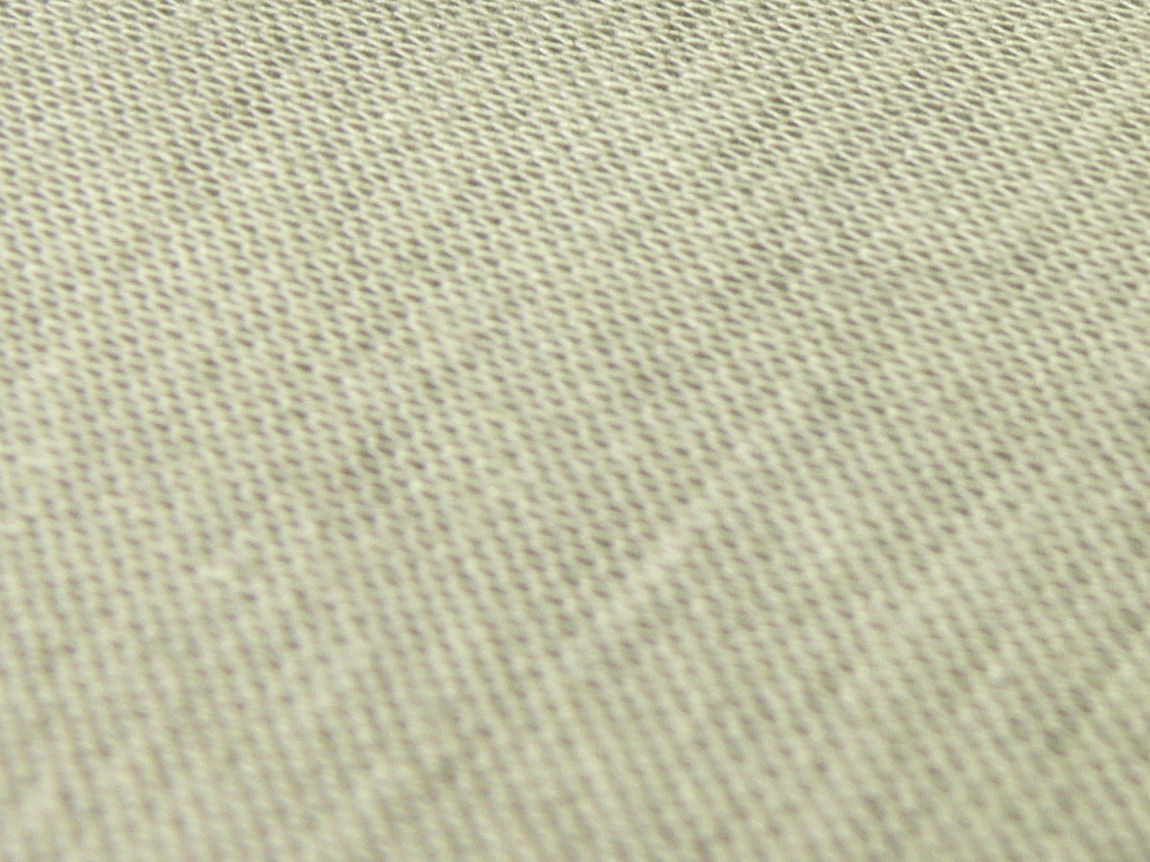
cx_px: 1005
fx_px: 3389
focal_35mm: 102
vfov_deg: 14.0
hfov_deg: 19.0
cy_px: -229
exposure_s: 1/60
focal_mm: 7.4
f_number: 4
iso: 80
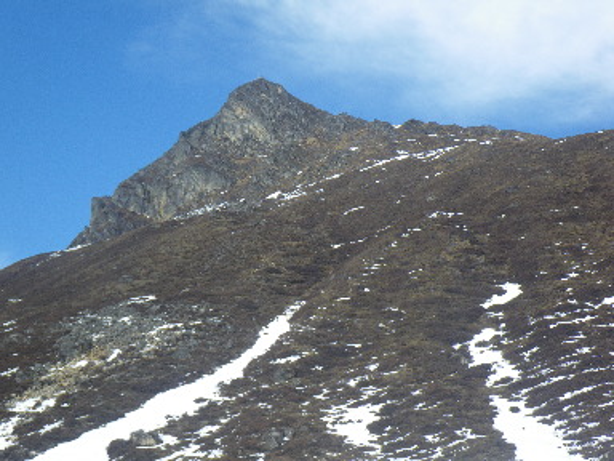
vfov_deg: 28.6
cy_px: 230
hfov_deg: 37.5
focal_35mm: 51
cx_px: 307
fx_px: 905
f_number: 5.3
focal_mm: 9.1
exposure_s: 1/125
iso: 50
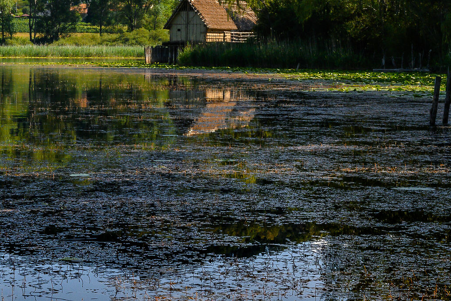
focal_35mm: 110
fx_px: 1378
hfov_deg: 18.2
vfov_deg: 12.4
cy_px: 99
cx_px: 34
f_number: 22
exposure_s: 1/200
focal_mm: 47
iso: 640
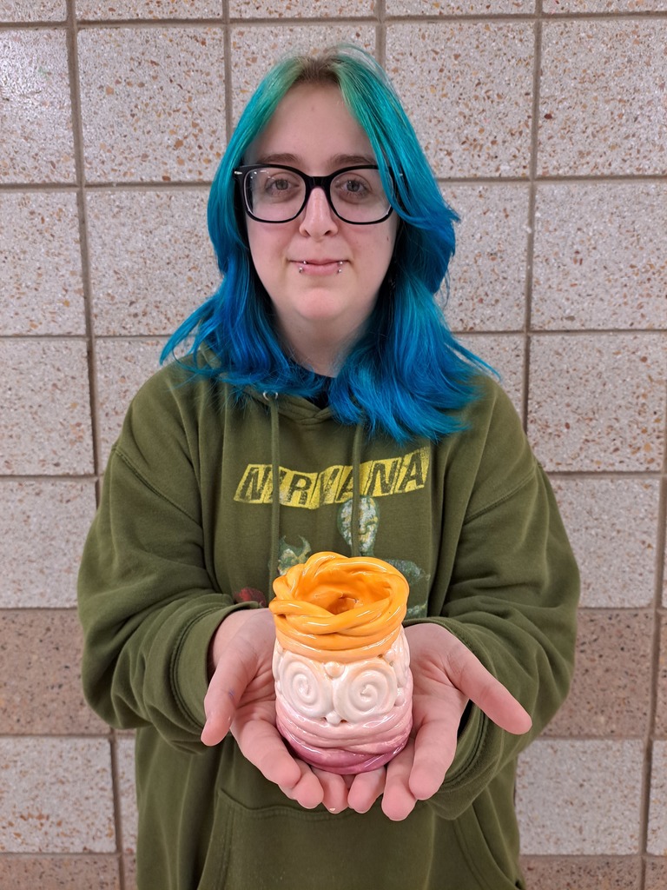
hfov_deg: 56.8
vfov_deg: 71.6
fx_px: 617
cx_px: 334
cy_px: 445
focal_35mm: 24
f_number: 1.8
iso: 250
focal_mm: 5.23
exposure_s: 1/60
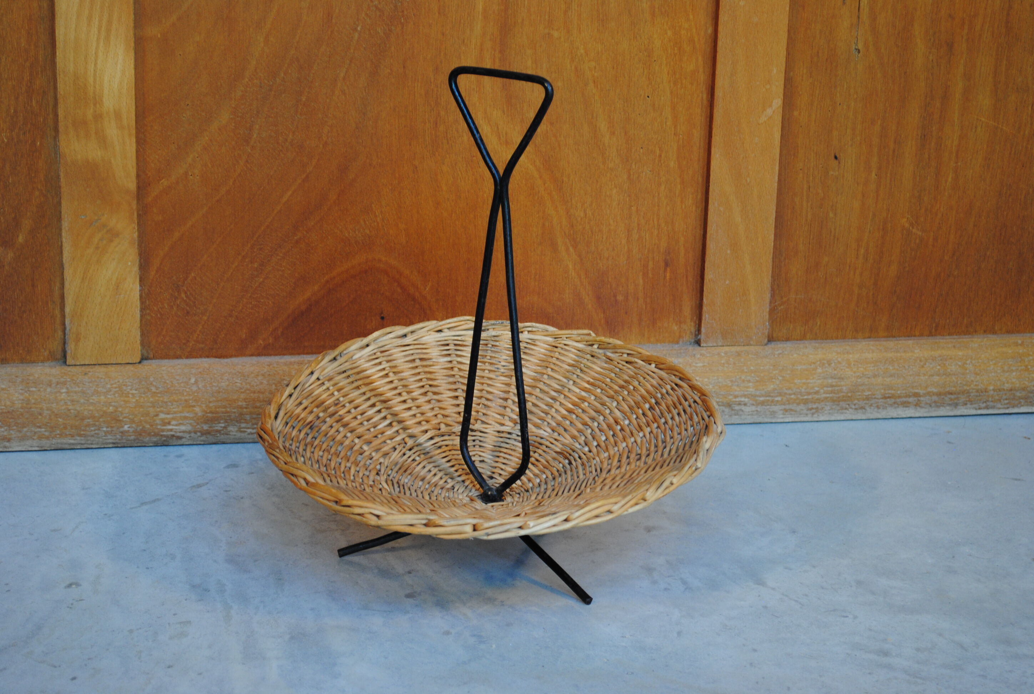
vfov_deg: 16.6
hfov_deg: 24.6
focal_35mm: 82
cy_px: 347
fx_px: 2374
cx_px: 517
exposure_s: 1/30
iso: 200
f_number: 5.6
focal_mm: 55
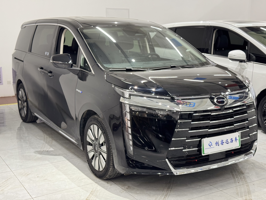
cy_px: 100
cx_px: 133
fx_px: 369
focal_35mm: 48
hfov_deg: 39.7
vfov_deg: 30.3
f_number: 1.78
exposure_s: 1/50
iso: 160
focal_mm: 6.76
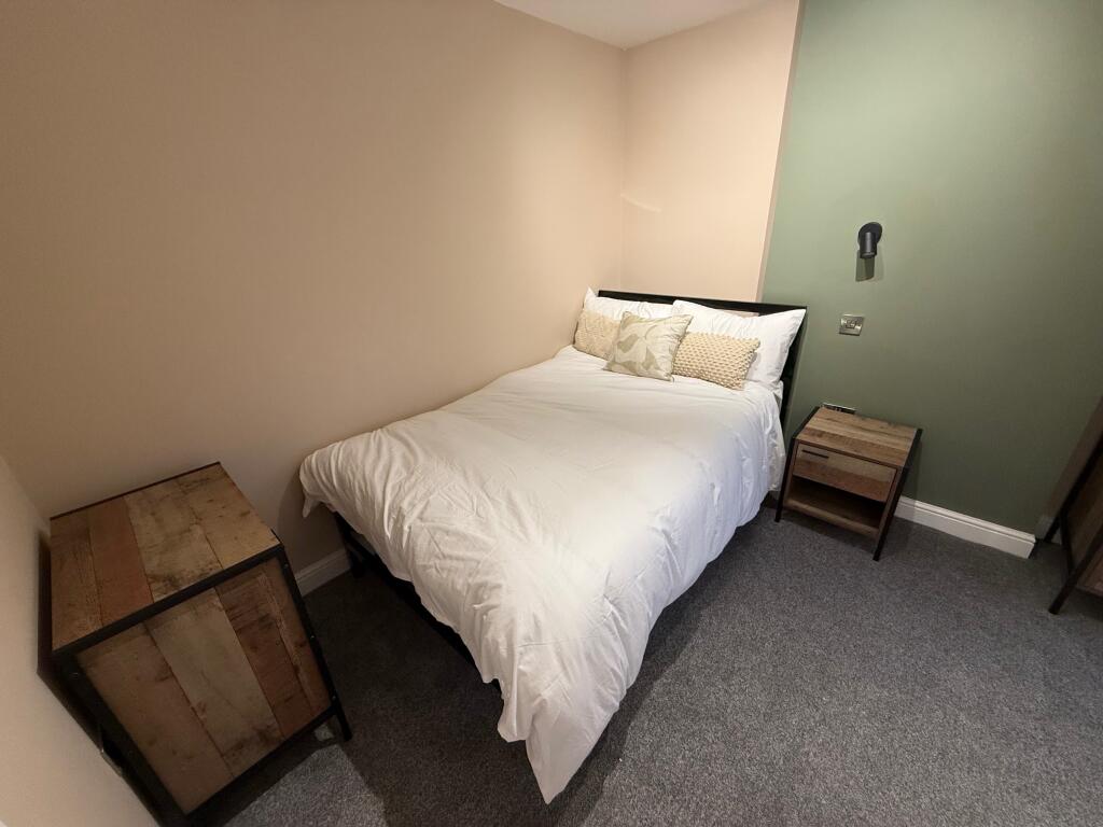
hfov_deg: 102.1
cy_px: 414
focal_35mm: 14
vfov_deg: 85.7
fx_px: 446
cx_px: 552
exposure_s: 1/100
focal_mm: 2.22
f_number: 2.2
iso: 250
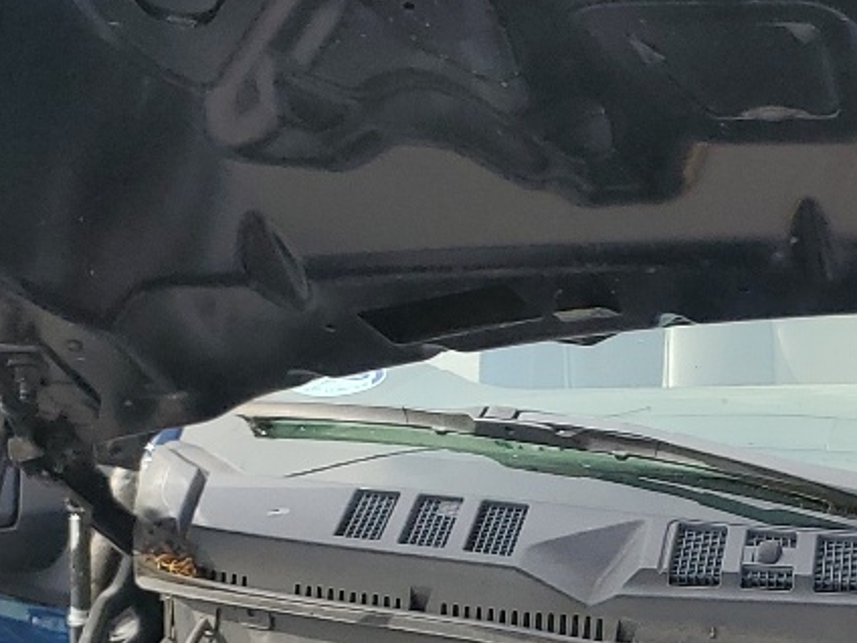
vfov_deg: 13.9
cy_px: 1055
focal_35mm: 98
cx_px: 1203
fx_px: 2426
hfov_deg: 18.3
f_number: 1.5
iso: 50
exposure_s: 1/909
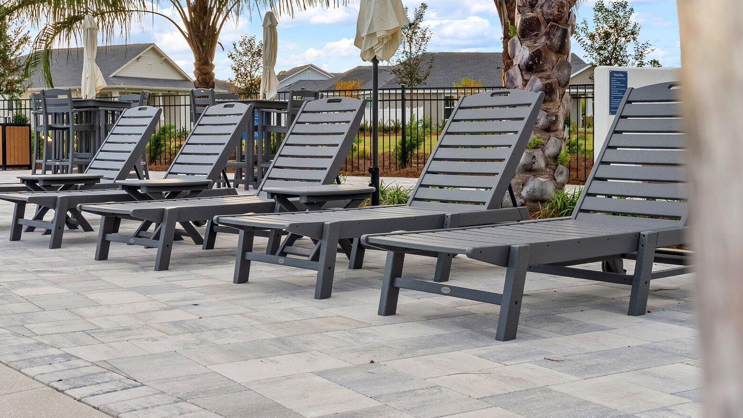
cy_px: 161
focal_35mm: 49
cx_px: 311
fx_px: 965
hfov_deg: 42.0
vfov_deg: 24.4
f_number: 9
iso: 100
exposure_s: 1/50
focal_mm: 24
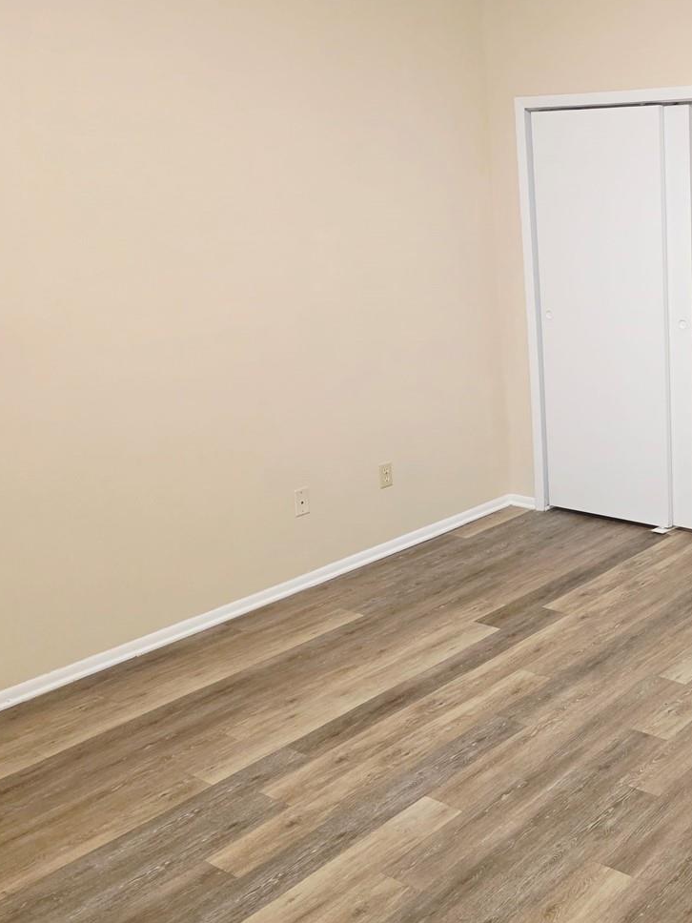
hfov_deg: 34.4
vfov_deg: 48.8
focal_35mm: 38
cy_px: 398
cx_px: 691
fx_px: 1013
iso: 1000
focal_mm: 6.3
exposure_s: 1/120
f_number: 1.7
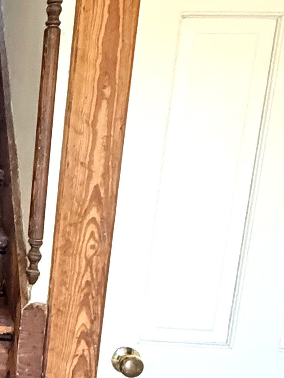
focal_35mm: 59
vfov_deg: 32.2
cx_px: -151
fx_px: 645
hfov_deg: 20.8
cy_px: 275
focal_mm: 2.22
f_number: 2.2
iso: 1000
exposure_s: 1/60
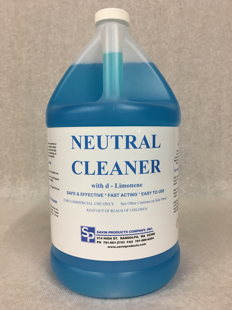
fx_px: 259
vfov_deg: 61.7
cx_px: 116
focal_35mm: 29
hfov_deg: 48.2
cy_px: 155
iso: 50
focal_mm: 4.15
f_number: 2.2
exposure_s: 1/30
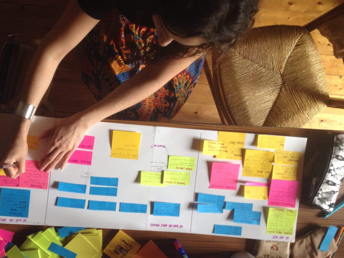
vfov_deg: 32.1
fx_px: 447
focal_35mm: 45
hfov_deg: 41.8
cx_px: 132
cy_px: 157
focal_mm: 4.28
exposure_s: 1/24
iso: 50
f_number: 2.4
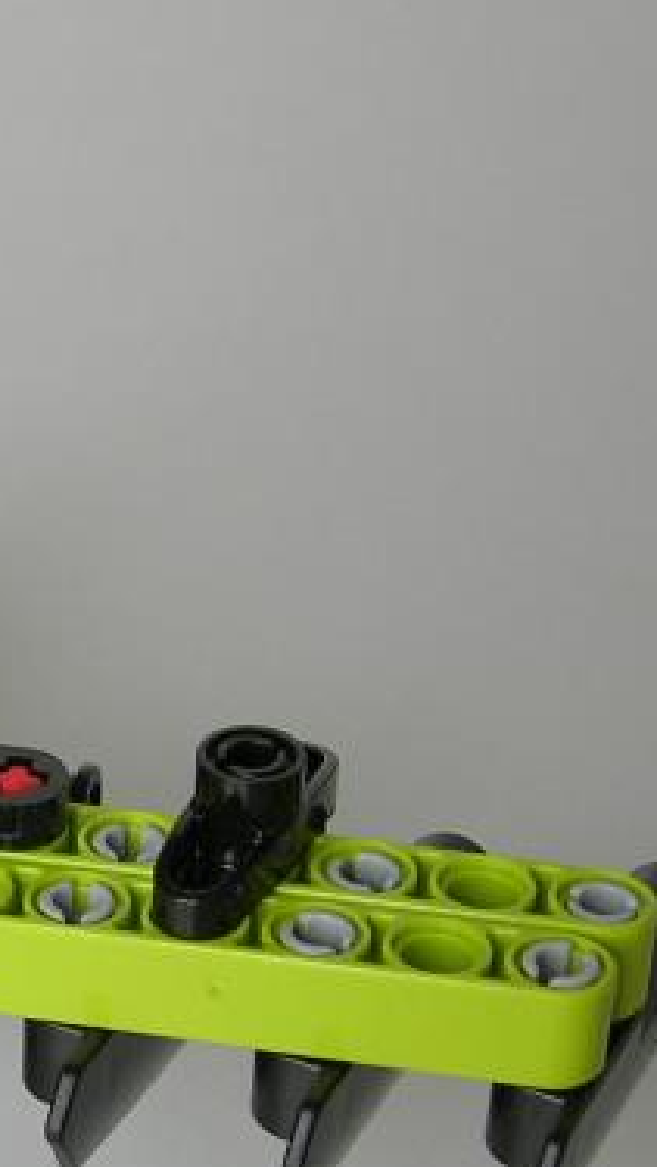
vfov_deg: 18.9
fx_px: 3499
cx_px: -336
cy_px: 815
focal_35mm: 113
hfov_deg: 10.4
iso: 64
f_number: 2.8
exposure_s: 1/49
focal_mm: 7.8
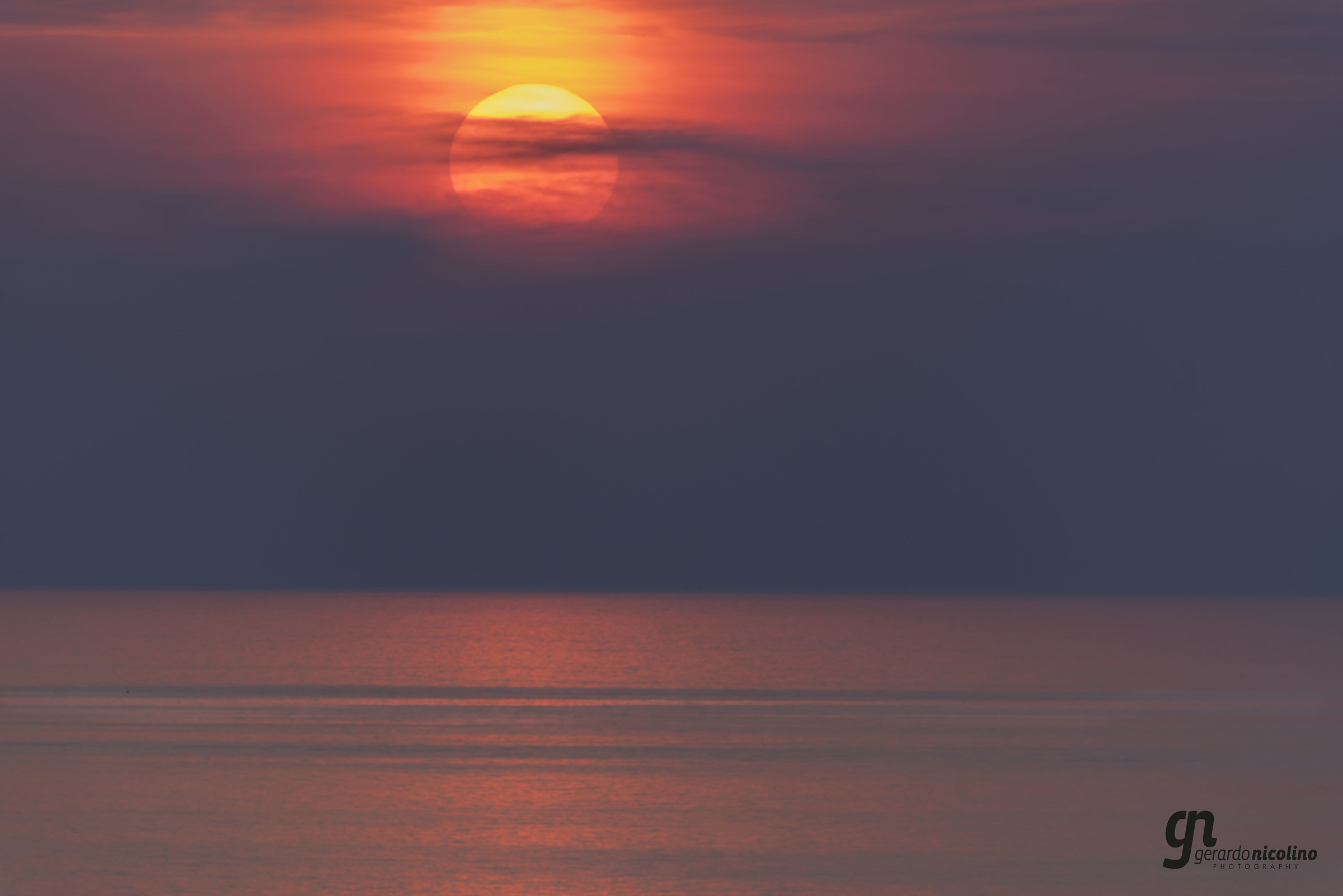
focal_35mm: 500
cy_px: 448
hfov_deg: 4.1
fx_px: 18658
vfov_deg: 2.8
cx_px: 672
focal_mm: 500
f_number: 5.6
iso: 50
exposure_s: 1/125
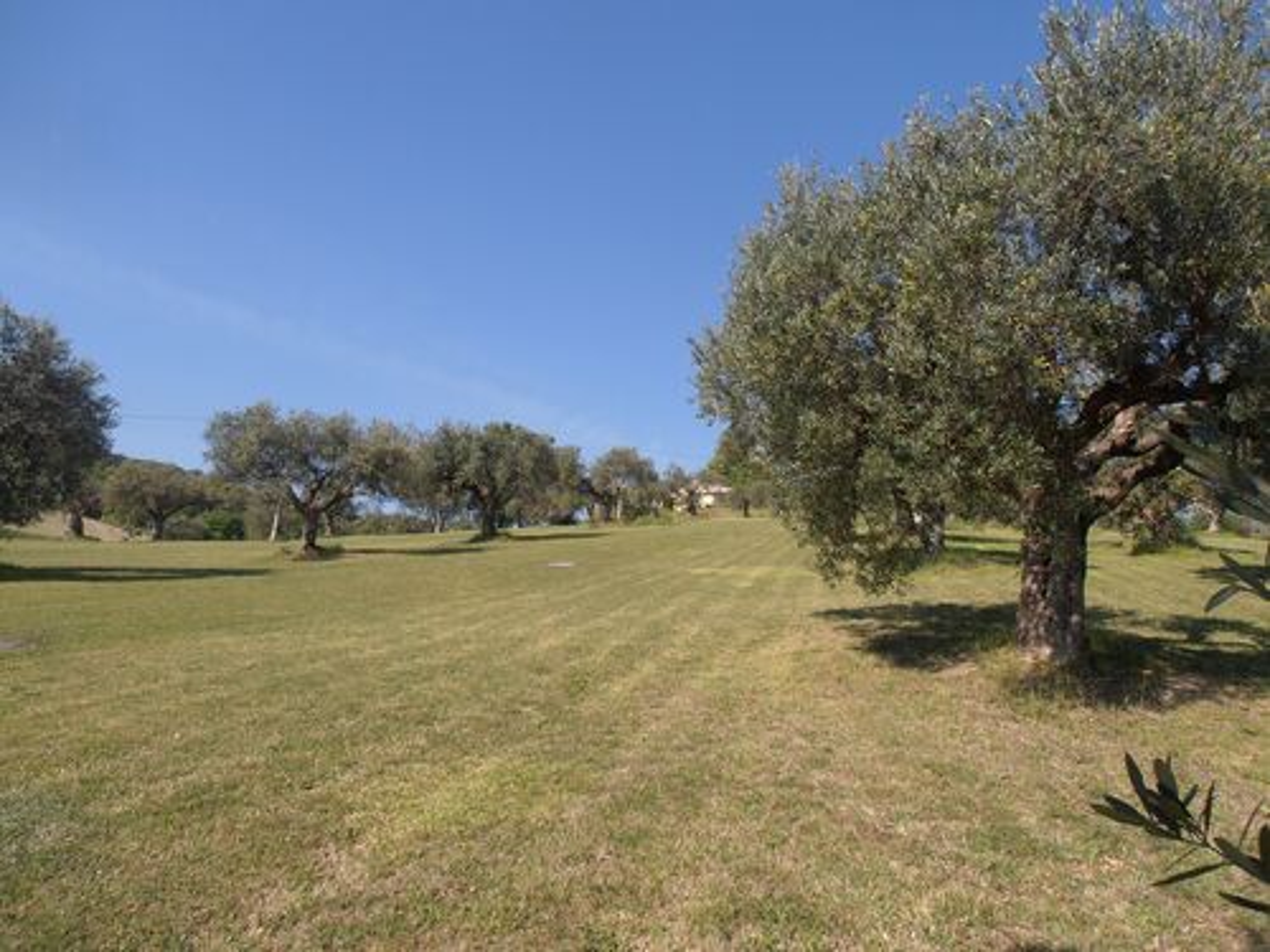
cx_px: 635
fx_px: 881
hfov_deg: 71.6
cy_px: 476
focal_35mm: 24
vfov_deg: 56.8
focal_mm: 4.2
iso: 80
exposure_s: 1/1000
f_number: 3
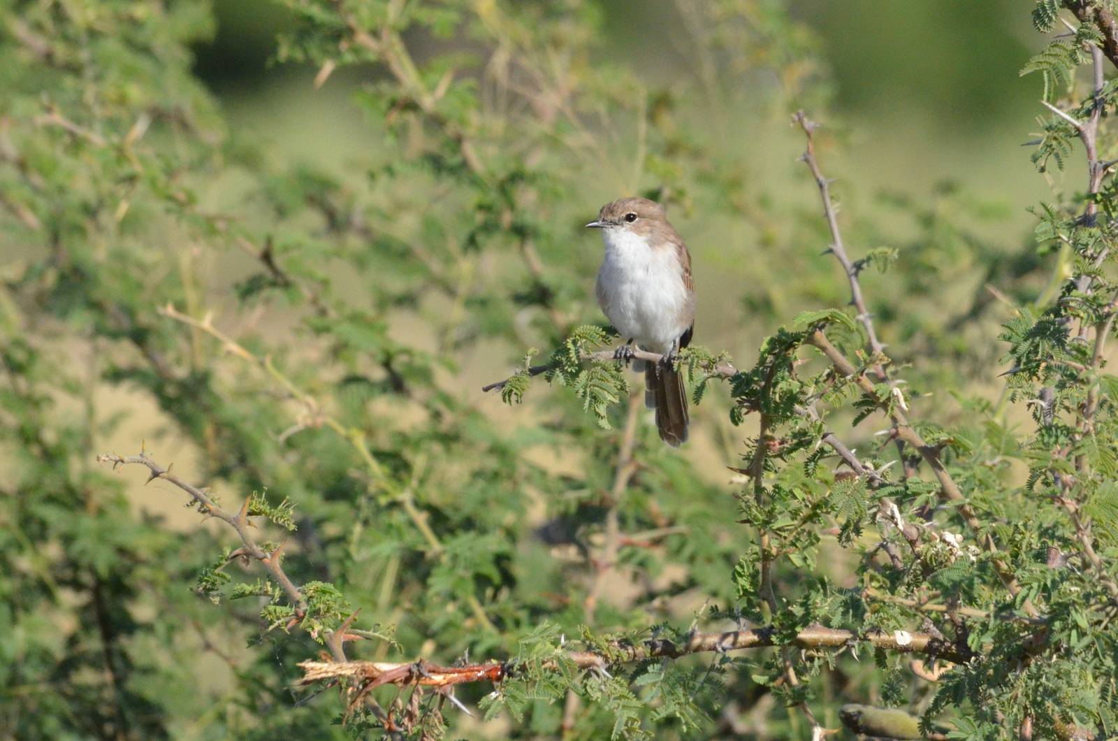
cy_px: 370
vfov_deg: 1.8
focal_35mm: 750
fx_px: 23245
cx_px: 559
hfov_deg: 2.8
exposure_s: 1/2500
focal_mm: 500
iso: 2500
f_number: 13
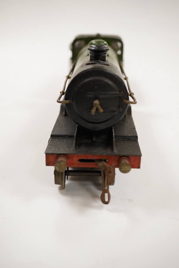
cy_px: 134
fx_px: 336
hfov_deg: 29.9
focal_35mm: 45
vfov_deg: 43.6
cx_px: 90
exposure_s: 1/125
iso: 1250
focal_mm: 30
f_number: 7.1
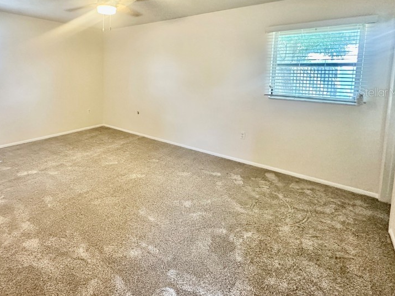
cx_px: 129
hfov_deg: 78.8
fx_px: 228
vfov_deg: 63.8
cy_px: 92
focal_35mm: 20
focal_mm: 2.22
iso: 400
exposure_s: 1/60
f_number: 2.2
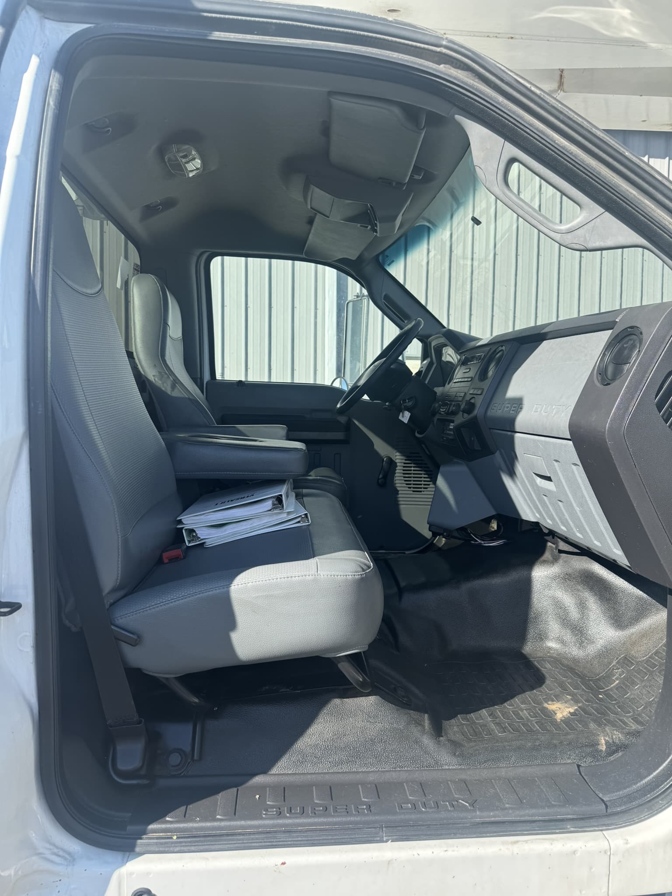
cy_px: 448
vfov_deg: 71.6
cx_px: 336
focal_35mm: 24
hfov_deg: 56.8
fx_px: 621
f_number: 1.78
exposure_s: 1/1311
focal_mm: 6.76
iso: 80
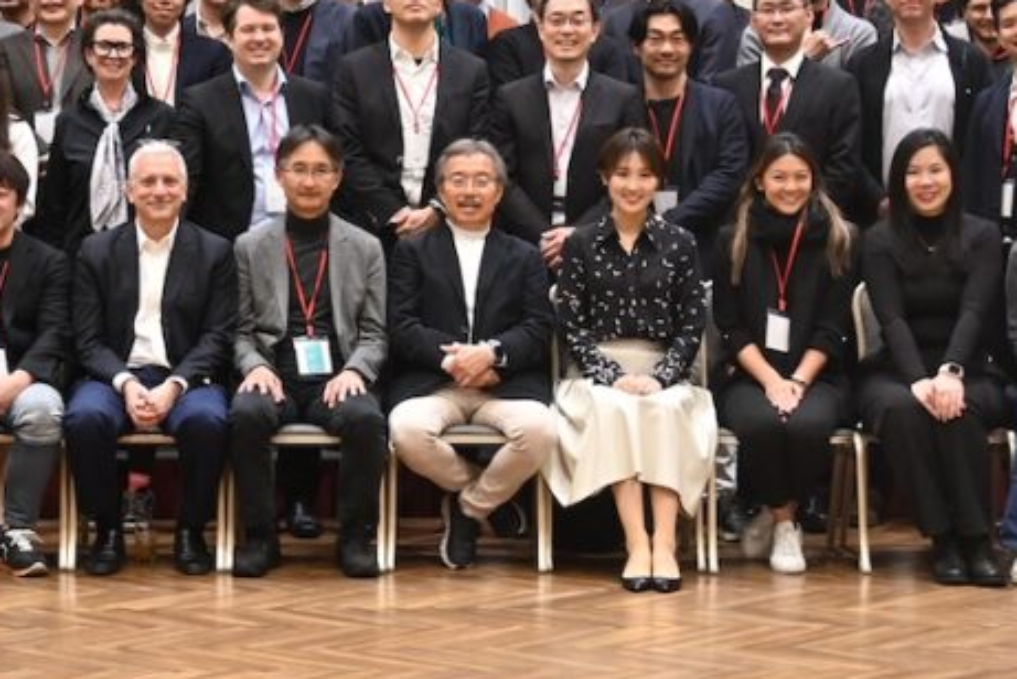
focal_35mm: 89
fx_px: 2503
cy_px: 157
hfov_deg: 22.7
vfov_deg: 15.4
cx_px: 221
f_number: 4.5
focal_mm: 27.5
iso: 640
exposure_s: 1/40
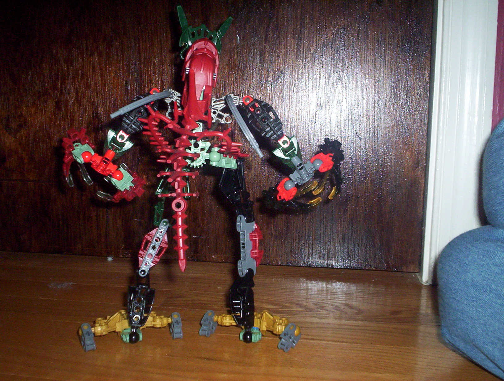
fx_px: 555
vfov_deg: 37.9
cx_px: 252
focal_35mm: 38
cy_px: 190
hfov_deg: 48.9
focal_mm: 4.99
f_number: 4.5
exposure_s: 1/60
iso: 140
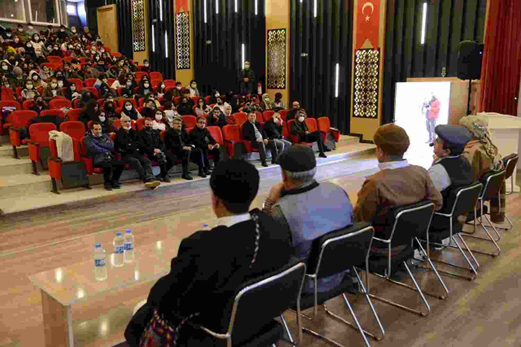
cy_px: 174
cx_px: 260
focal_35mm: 32
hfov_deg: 58.7
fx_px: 463
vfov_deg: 41.1
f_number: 4
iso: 6400
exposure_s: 1/125
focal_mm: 32
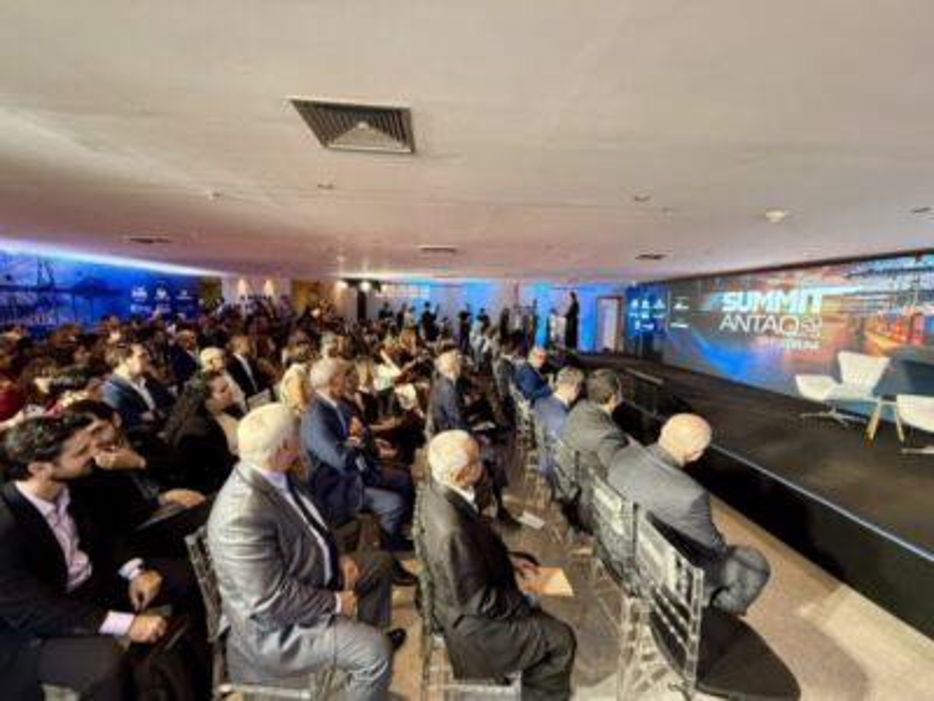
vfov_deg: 85.7
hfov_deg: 102.1
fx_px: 378
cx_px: 467
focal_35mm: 14
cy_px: 350
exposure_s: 1/60
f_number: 2.2
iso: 320
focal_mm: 2.22
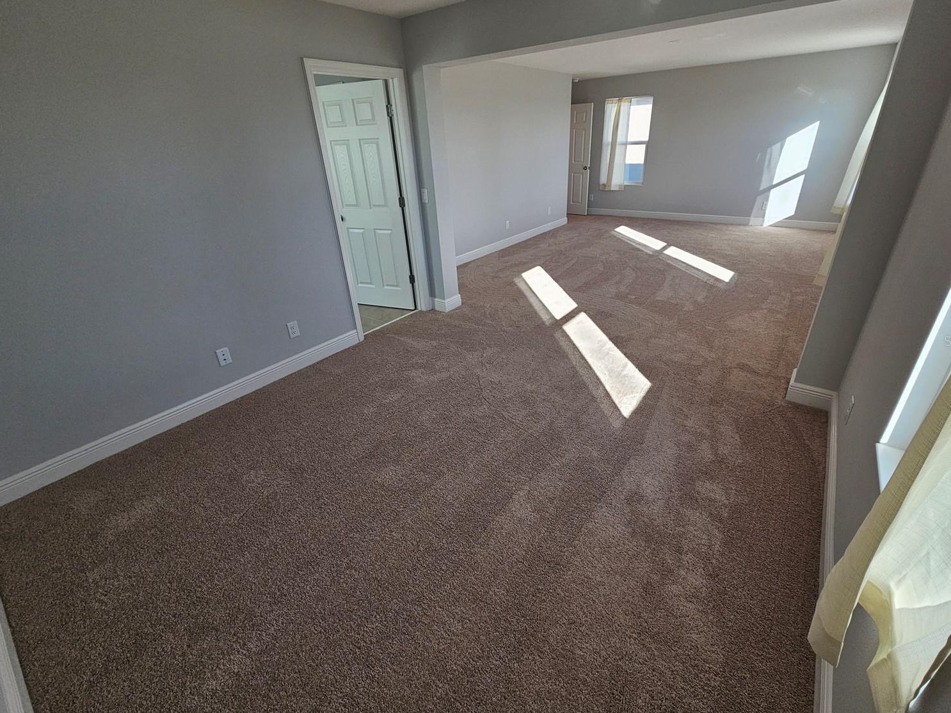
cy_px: 340
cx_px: 493
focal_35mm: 14
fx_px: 385
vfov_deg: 85.6
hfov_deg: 102.0
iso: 125
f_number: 2.2
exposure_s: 1/359
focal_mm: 2.2
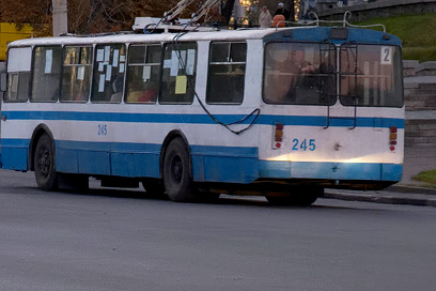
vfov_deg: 5.6
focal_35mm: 244
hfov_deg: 8.3
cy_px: -58
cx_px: -188
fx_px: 2955
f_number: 4
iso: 2500
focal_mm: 55
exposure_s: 1/320
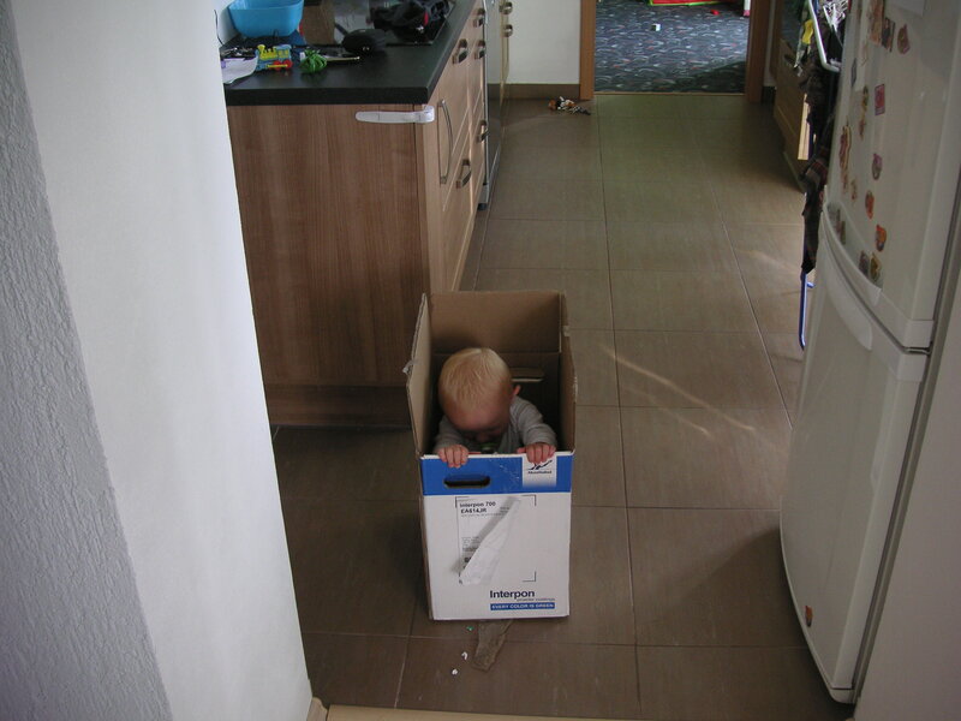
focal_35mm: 37
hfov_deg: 50.1
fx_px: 1027
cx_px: 480
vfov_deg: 38.7
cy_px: 360
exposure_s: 1/45
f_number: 2.8
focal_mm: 6.1
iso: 50
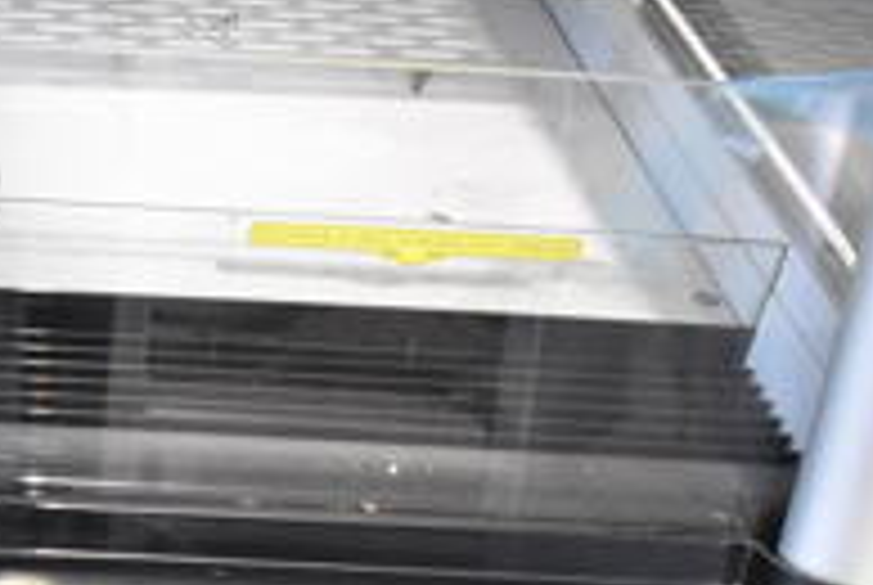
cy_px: 716
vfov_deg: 15.5
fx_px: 2064
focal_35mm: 85
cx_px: -320
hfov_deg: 21.2
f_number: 3.5
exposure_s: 1/30
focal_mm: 18
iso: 2500
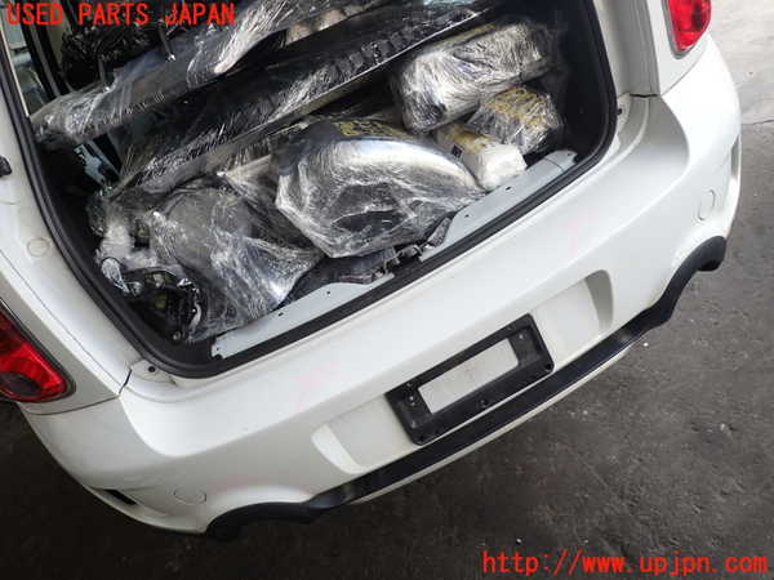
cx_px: 387
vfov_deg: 54.9
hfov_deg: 69.4
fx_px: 559
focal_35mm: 25
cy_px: 290
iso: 100
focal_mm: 4.5
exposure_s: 1/160
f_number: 2
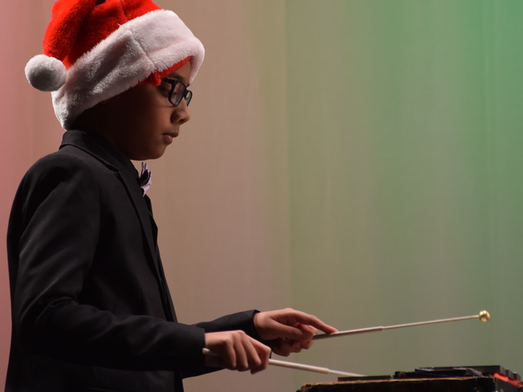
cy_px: 157
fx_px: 3762
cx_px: 228
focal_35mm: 249
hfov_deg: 8.0
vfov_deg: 6.0
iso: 450
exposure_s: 1/60
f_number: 5.6
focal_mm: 112
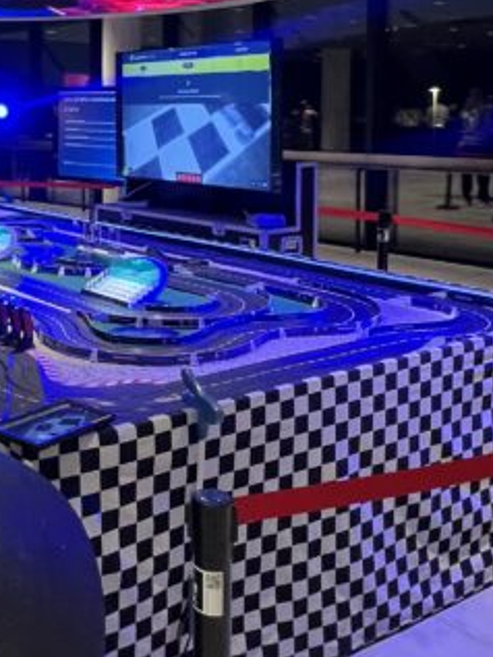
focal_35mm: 42
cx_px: 35
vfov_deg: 43.3
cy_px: 162
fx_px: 797
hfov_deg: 32.4
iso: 320
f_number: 1.8
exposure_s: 1/58
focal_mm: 1.57
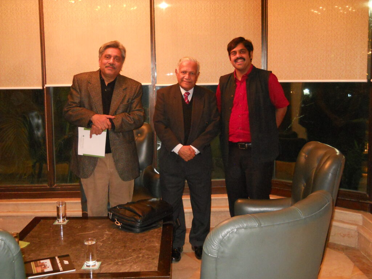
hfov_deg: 45.8
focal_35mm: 41
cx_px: 186
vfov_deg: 35.1
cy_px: 140
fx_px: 441
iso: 500
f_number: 3.1
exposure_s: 1/30
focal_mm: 6.72
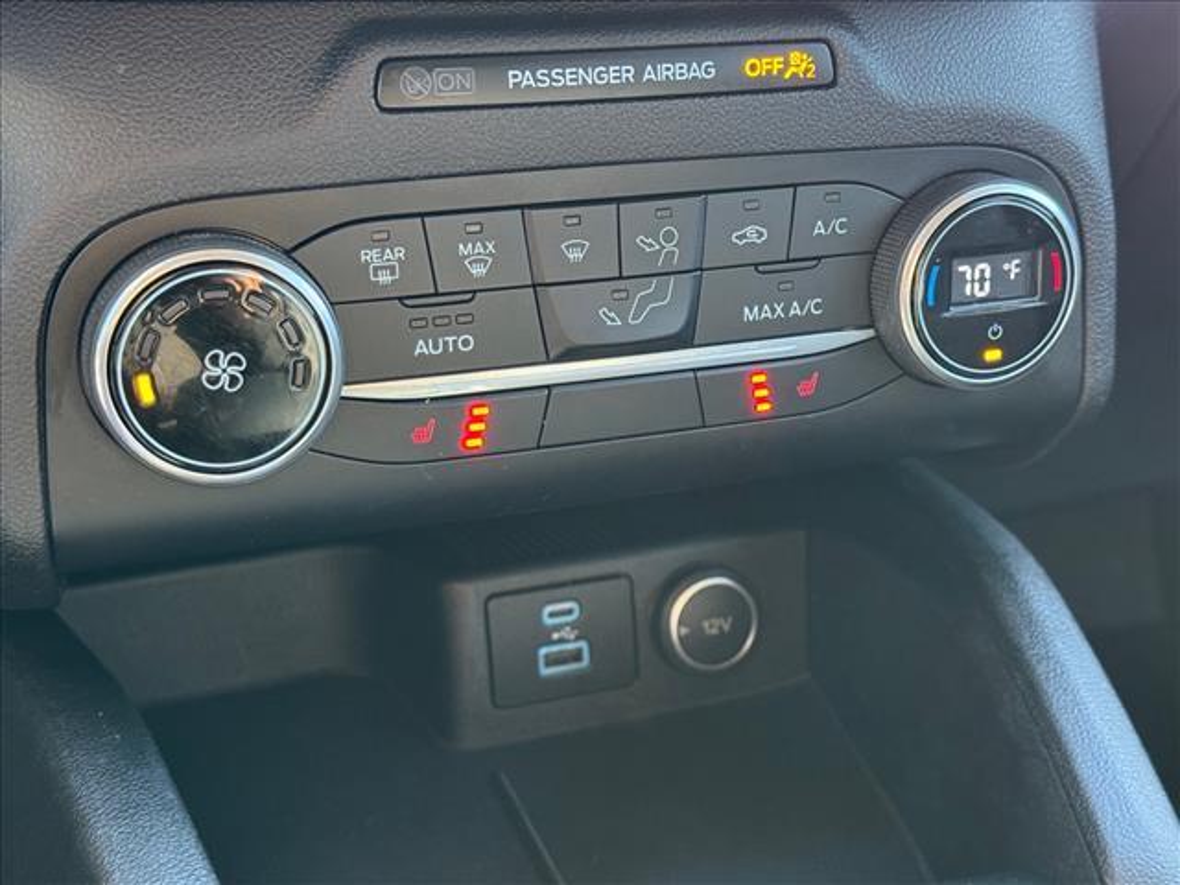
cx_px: 590
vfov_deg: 30.3
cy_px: 442
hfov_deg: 39.7
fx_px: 1636
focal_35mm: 48
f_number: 1.78
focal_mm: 6.76
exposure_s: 1/60
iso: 250
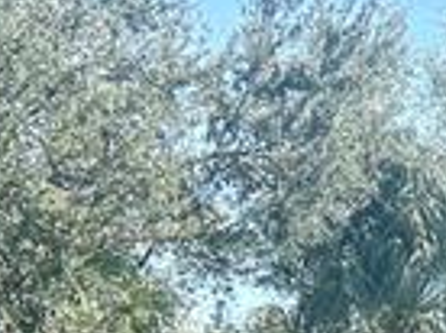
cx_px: 624
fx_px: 1942
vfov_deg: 9.5
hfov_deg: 12.6
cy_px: 537
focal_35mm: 151
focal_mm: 5.7
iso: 50
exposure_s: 1/2008
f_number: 1.5
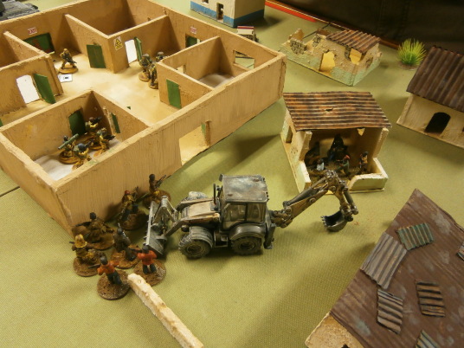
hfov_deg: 67.3
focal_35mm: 26
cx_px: 232
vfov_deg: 53.1
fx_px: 349
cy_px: 174
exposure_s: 1/20
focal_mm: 4.7
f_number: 2.8
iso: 200
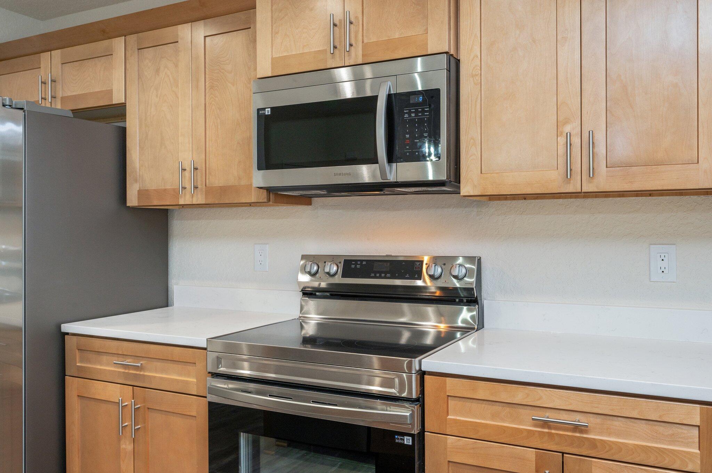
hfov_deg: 62.0
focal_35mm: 30
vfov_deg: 43.5
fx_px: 593
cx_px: 356
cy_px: 236
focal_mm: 30
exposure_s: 1/30
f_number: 9
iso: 400
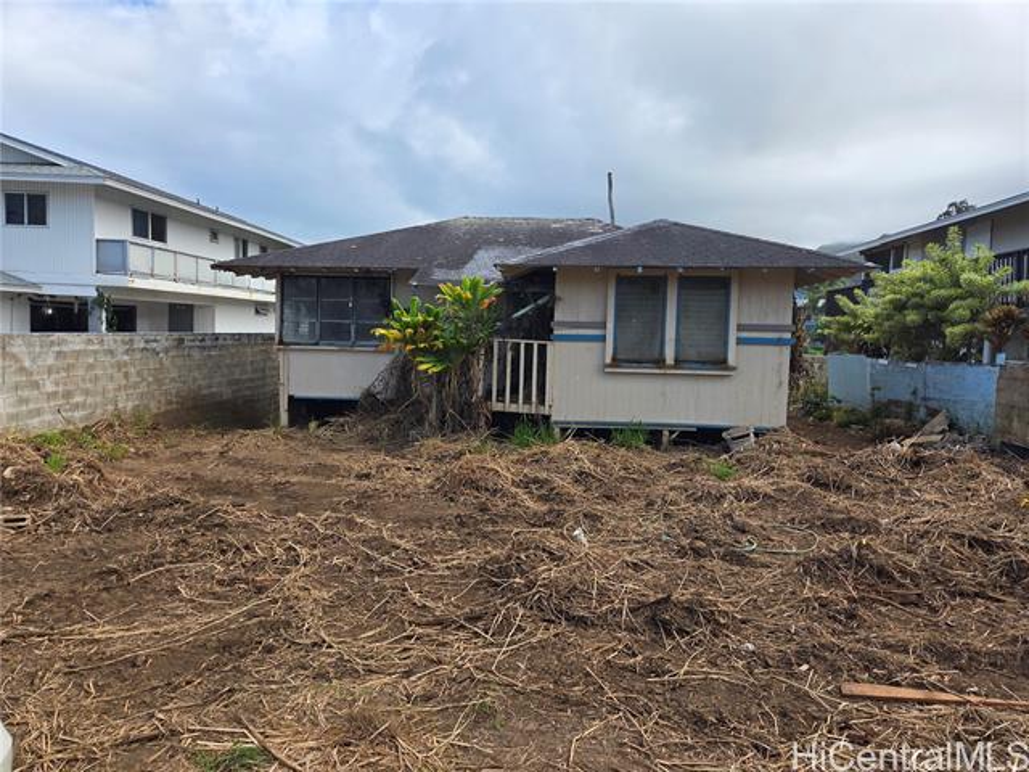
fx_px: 684
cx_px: 514
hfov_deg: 73.9
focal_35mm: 23
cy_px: 386
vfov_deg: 58.9
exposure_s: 1/2302
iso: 80
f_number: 1.8
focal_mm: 5.4
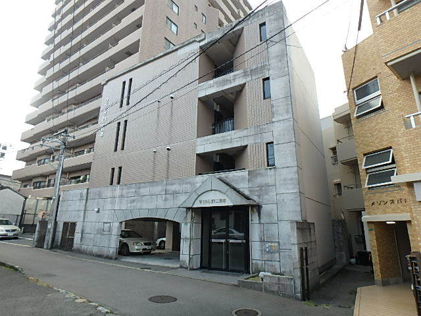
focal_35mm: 21
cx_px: 210
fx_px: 255
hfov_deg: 79.0
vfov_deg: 63.4
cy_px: 158
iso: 125
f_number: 3.5
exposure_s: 1/160
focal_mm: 3.7
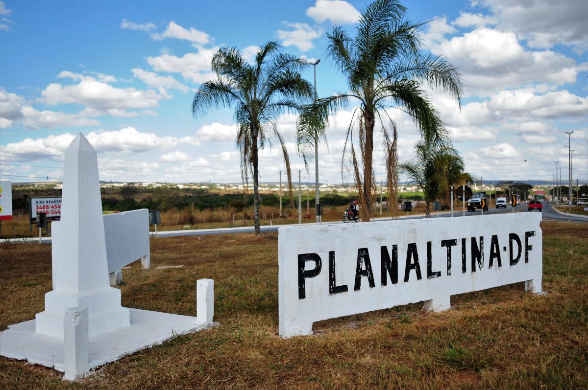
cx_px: 294
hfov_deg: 62.0
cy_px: 195
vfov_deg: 43.5
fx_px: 489
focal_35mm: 30
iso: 200
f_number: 22
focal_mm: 20
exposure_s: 1/2500
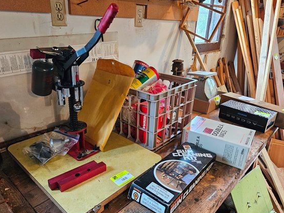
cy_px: 115
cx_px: 133
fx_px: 213
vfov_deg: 53.0
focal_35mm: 26
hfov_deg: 67.3
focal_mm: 5.4
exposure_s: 1/120
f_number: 1.8
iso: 500
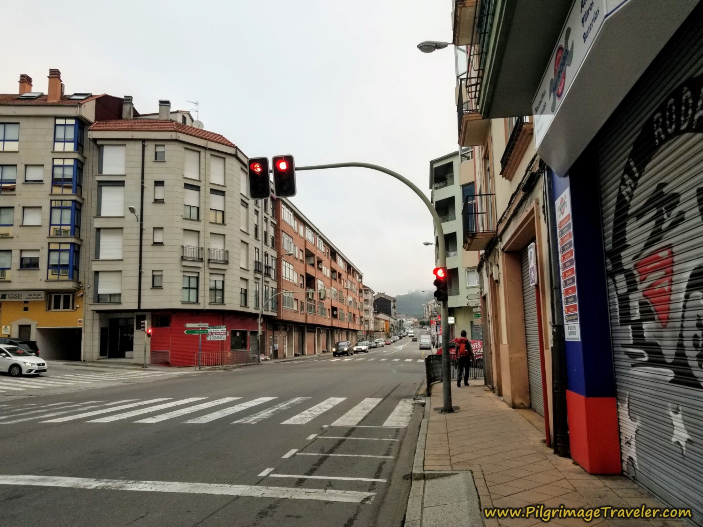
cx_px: 352
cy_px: 264
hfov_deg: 67.3
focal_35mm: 26
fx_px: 528
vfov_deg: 53.1
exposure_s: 1/121
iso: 50
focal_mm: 4.3
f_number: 1.7
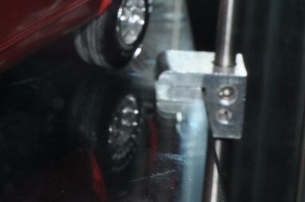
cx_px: -100
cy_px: -39
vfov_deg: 5.5
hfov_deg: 8.2
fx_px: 2106
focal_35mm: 249
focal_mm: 50
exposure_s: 1/200
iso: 200
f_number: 11
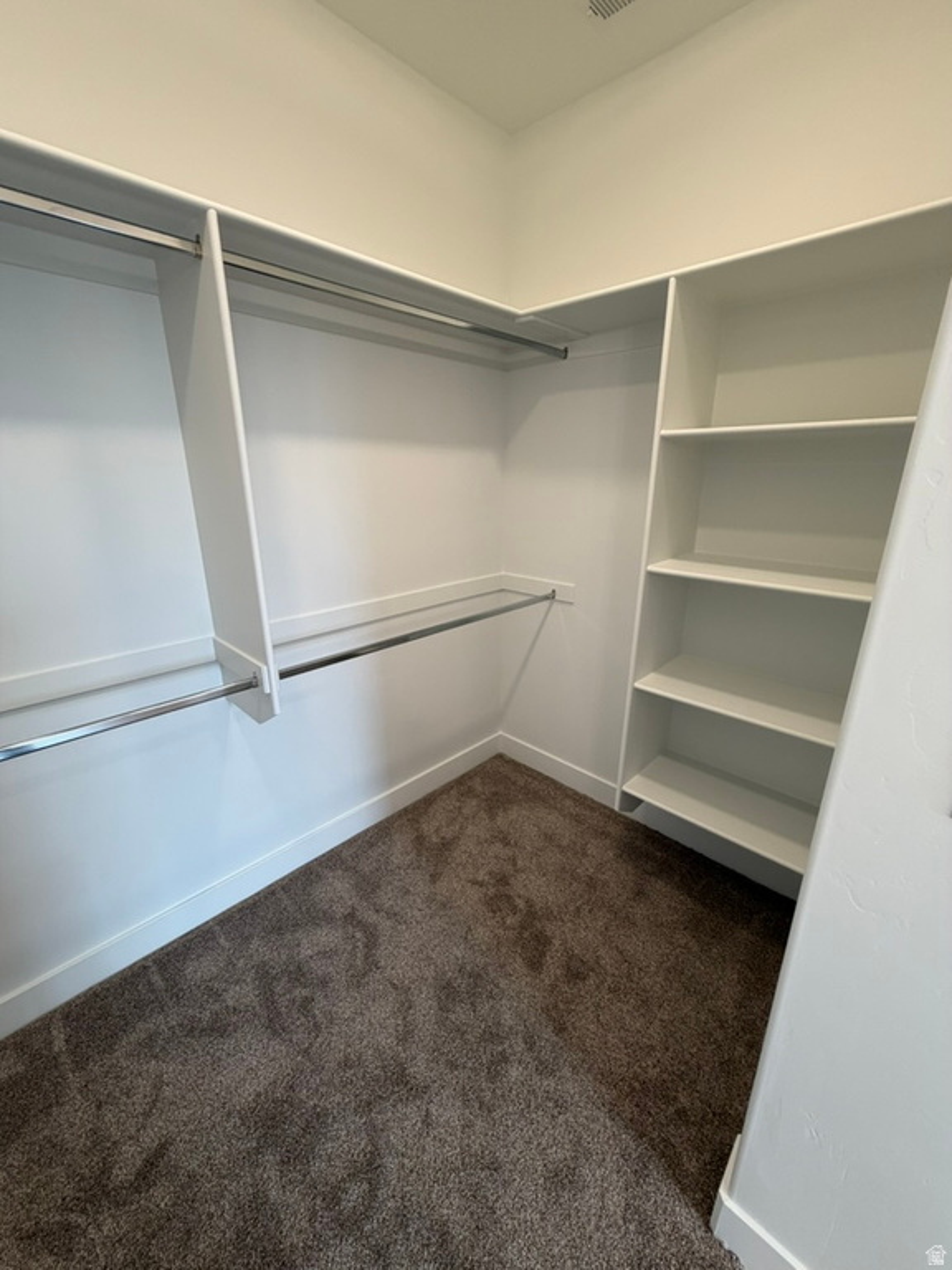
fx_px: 513
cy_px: 635
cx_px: 476
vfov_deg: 102.1
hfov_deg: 85.7
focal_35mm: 14
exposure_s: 1/120
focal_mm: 2.22
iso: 160
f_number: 2.2
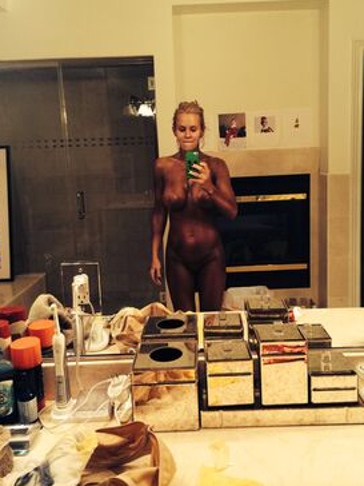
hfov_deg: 42.9
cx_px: 191
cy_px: 222
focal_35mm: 33
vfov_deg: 55.3
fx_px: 463
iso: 125
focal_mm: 4.12
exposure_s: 1/30
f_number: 2.2
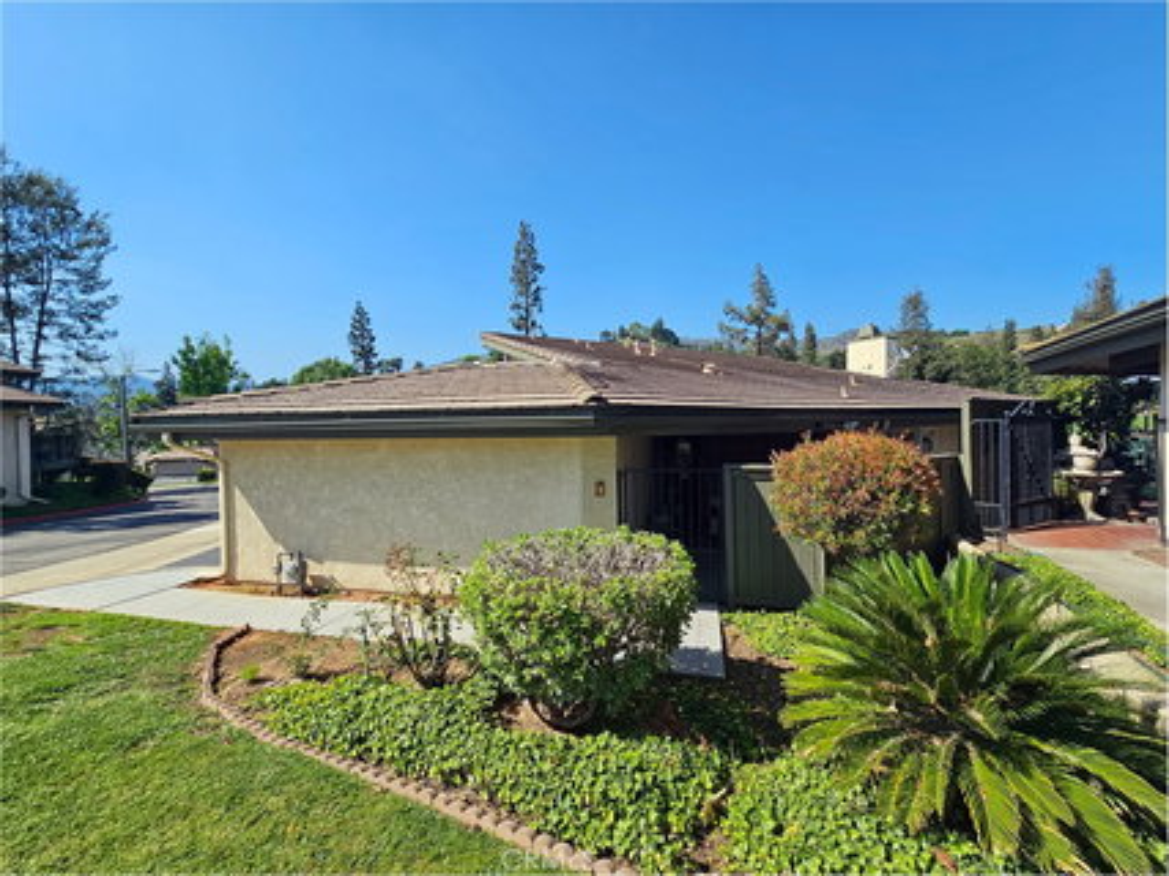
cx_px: 584
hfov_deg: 106.2
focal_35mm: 13
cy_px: 438
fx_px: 439
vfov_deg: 89.9
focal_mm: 2.2
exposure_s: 1/2339
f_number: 2.2
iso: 50
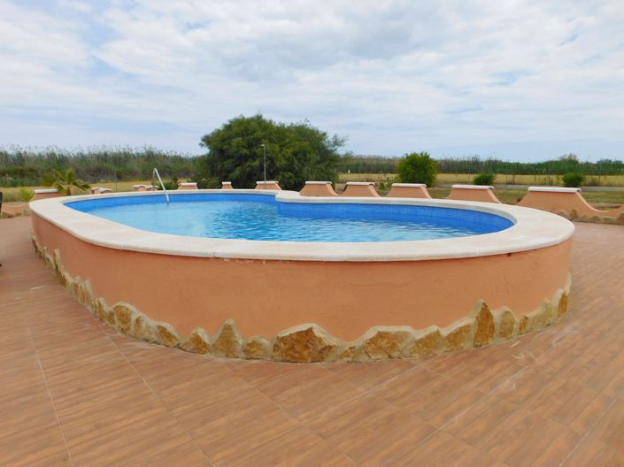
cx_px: 312
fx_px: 414
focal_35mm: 23
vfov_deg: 58.8
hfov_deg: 74.0
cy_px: 234
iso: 125
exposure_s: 1/640
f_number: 6
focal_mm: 4
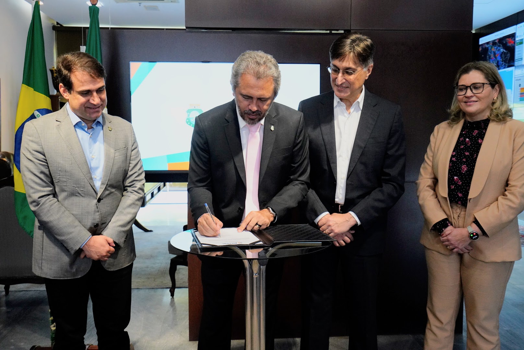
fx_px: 510
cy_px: 175
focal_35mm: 35
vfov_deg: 37.9
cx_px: 262
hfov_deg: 54.4
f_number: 6.3
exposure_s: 1/160
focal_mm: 35
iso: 6400
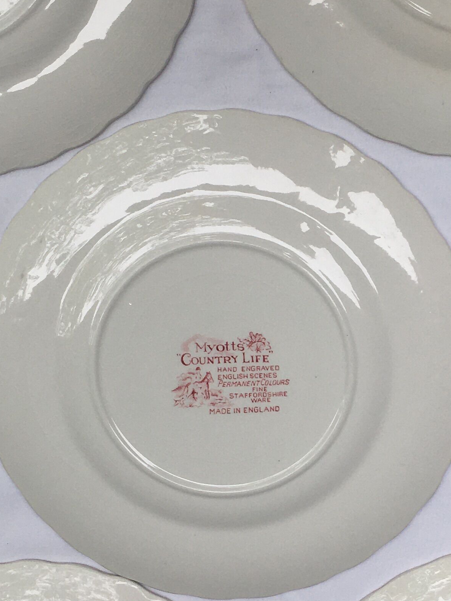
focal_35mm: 74
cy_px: 313
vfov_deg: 26.3
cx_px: 403
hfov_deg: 19.5
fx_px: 1285
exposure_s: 1/400
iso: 25
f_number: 2.2
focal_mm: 4.15
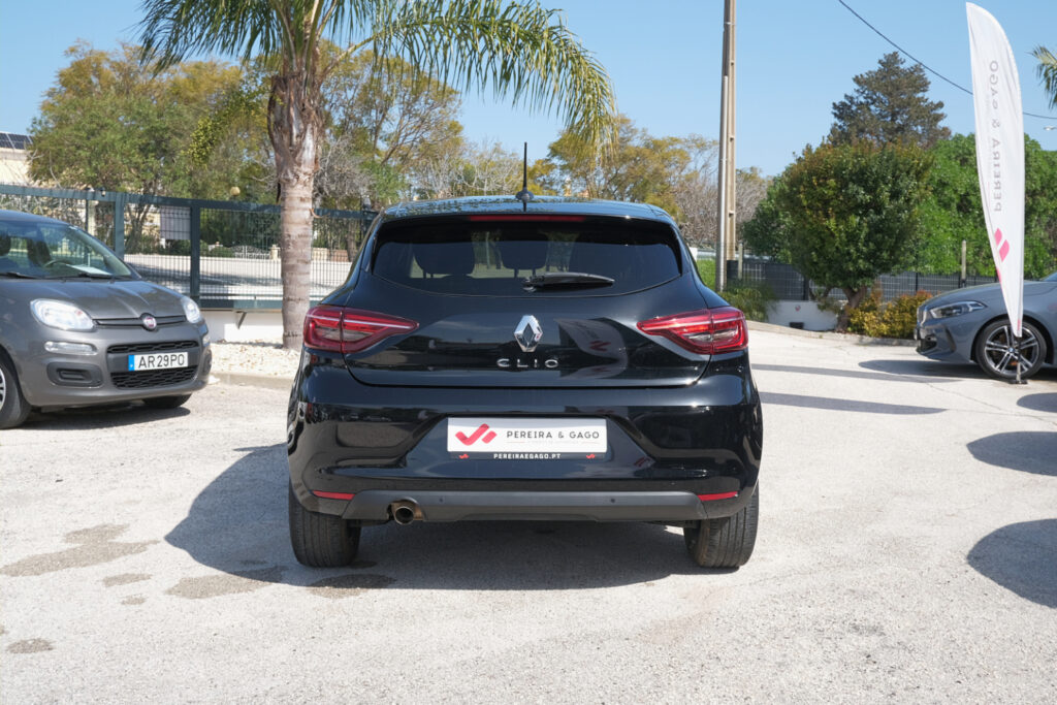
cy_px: 352
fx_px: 1086
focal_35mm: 37
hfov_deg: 51.9
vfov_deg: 36.0
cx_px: 528
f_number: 9
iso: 160
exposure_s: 1/160
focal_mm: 24.9
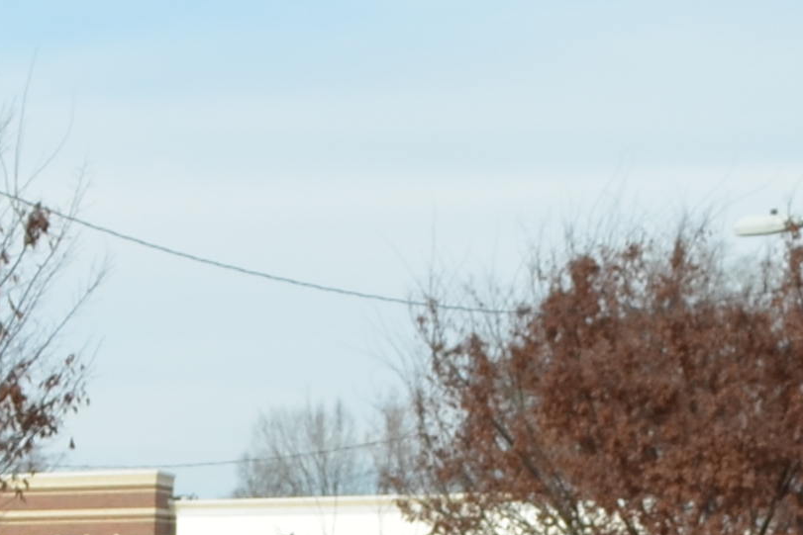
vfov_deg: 6.5
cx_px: -401
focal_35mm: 200
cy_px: 1266
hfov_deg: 10.0
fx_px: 4462
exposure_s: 1/250
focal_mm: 22
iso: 180
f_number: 8
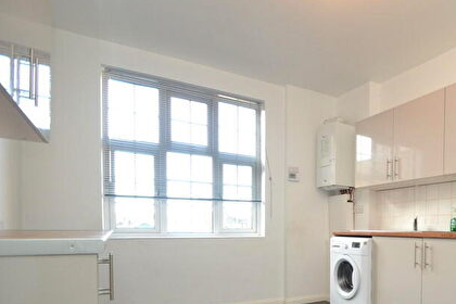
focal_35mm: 25
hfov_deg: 64.6
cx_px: 370
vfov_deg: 48.6
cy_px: 239
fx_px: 317
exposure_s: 1/60
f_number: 4
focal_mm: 10
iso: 400
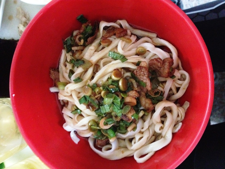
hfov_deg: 52.6
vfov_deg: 40.7
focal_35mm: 35
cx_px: 112
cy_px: 84
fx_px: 227
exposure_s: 1/15
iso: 800
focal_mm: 4.28
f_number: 2.4
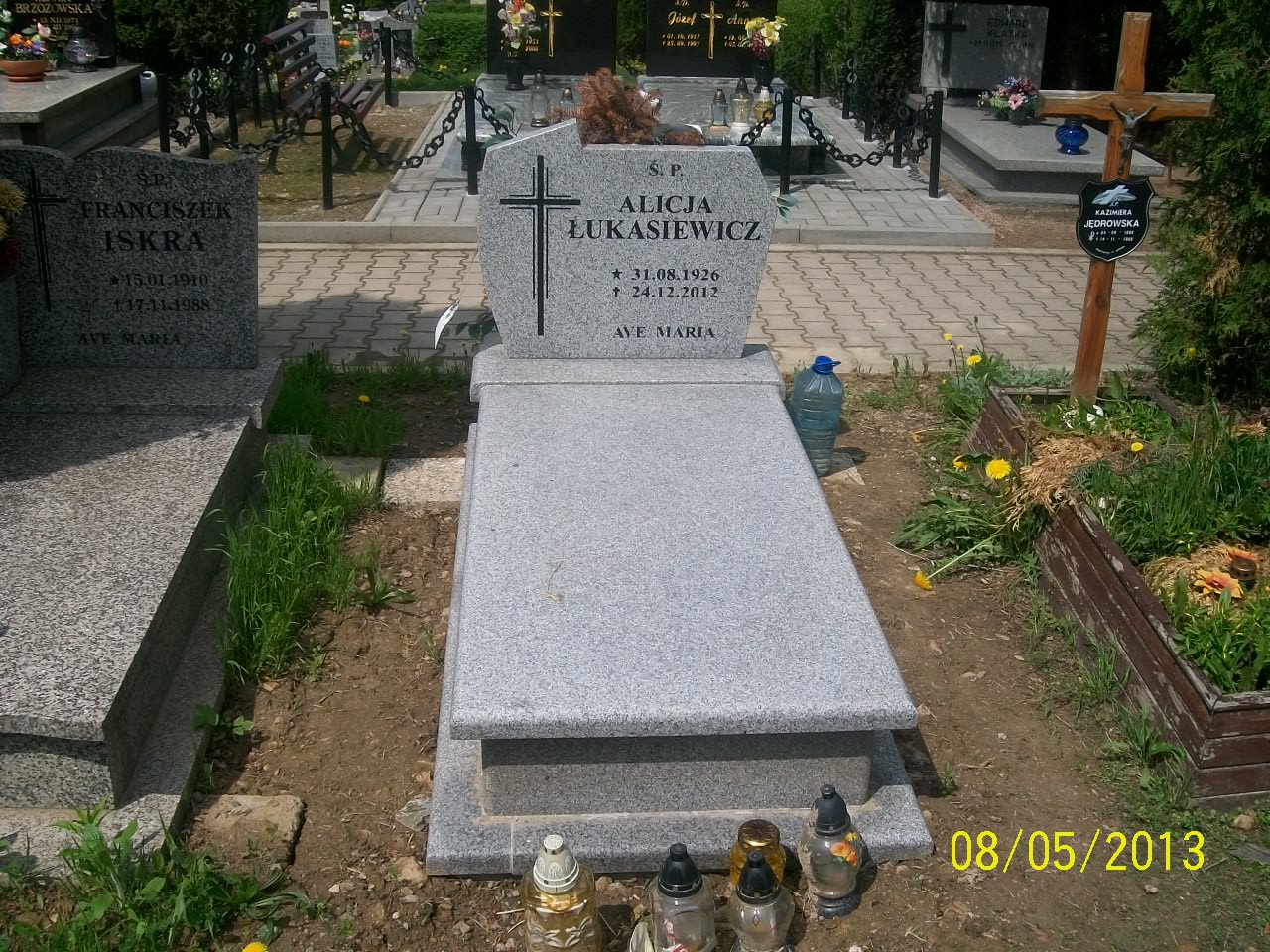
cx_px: 635
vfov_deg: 39.7
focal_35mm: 36
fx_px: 1321
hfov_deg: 51.4
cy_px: 476
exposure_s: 1/1000
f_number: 4.8
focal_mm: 6
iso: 80
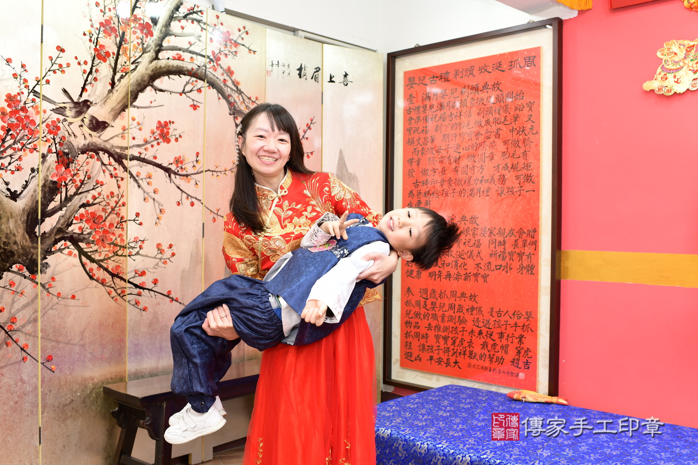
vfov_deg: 37.9
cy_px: 232
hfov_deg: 54.4
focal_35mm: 35
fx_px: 679
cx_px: 349
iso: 800
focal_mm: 35
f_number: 4.5
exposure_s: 1/200
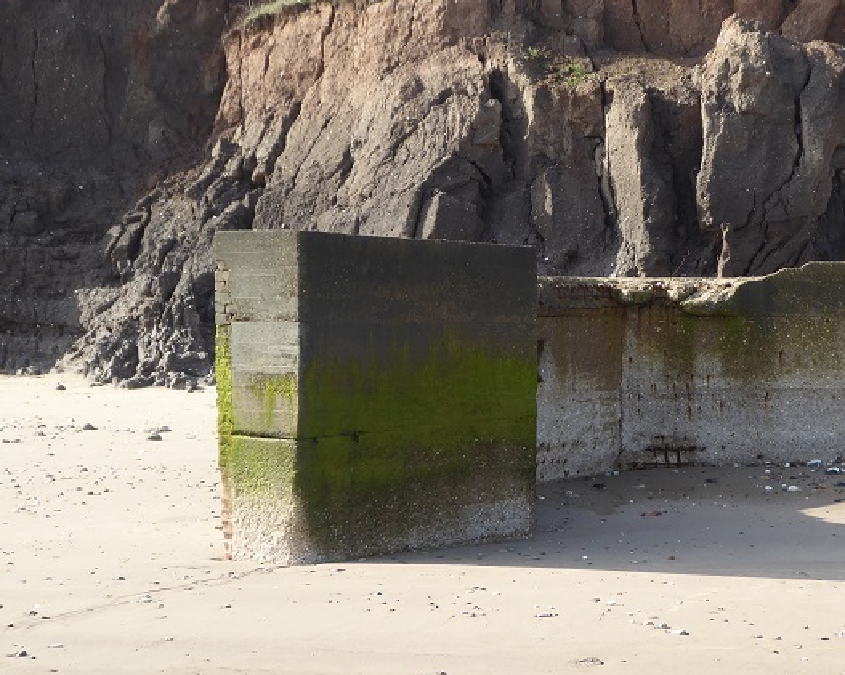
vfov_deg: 18.7
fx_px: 2050
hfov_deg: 23.1
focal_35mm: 82
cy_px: 378
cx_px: 613
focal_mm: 9.6
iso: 100
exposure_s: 1/250
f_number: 4.1
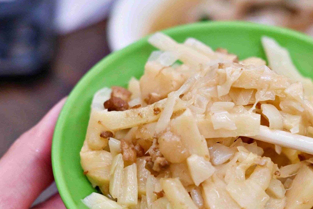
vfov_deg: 11.4
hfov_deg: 17.0
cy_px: 160
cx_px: 237
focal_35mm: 120
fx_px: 1043
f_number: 3.2
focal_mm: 50
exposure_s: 1/200
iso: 1000
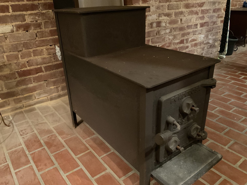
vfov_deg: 48.2
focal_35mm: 29
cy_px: 92
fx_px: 207
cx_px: 124
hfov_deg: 61.7
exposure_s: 1/15
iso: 500
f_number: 1.8
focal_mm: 3
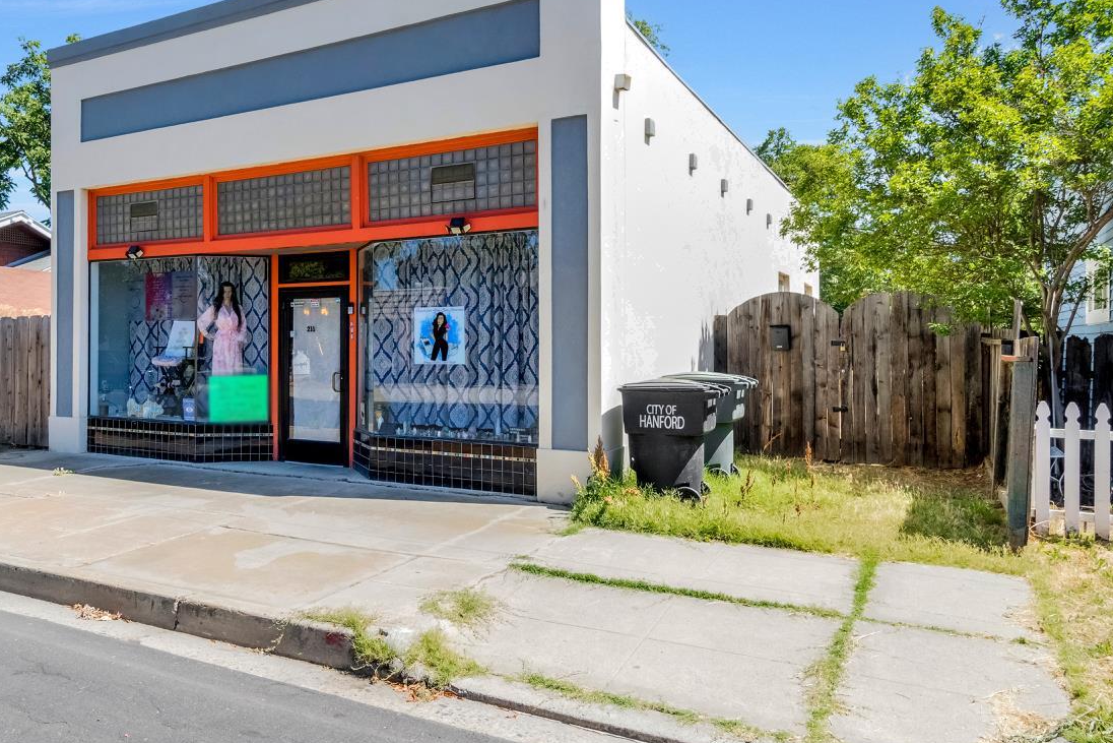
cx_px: 382
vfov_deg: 48.4
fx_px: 825
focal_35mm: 27
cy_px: 334
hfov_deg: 66.4
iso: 400
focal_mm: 13
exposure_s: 1/400
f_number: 8
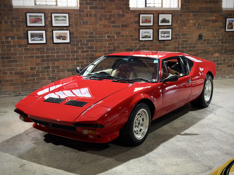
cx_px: 117
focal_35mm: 48
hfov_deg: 39.7
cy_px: 88
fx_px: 324
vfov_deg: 30.3
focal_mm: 6.76
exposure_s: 1/33
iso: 200
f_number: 1.78
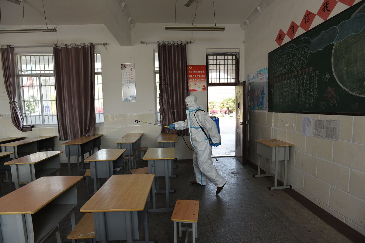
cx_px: 182
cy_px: 122
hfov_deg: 93.3
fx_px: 172
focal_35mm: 17
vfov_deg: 70.5
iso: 640
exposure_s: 1/250
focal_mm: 17
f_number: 5.6
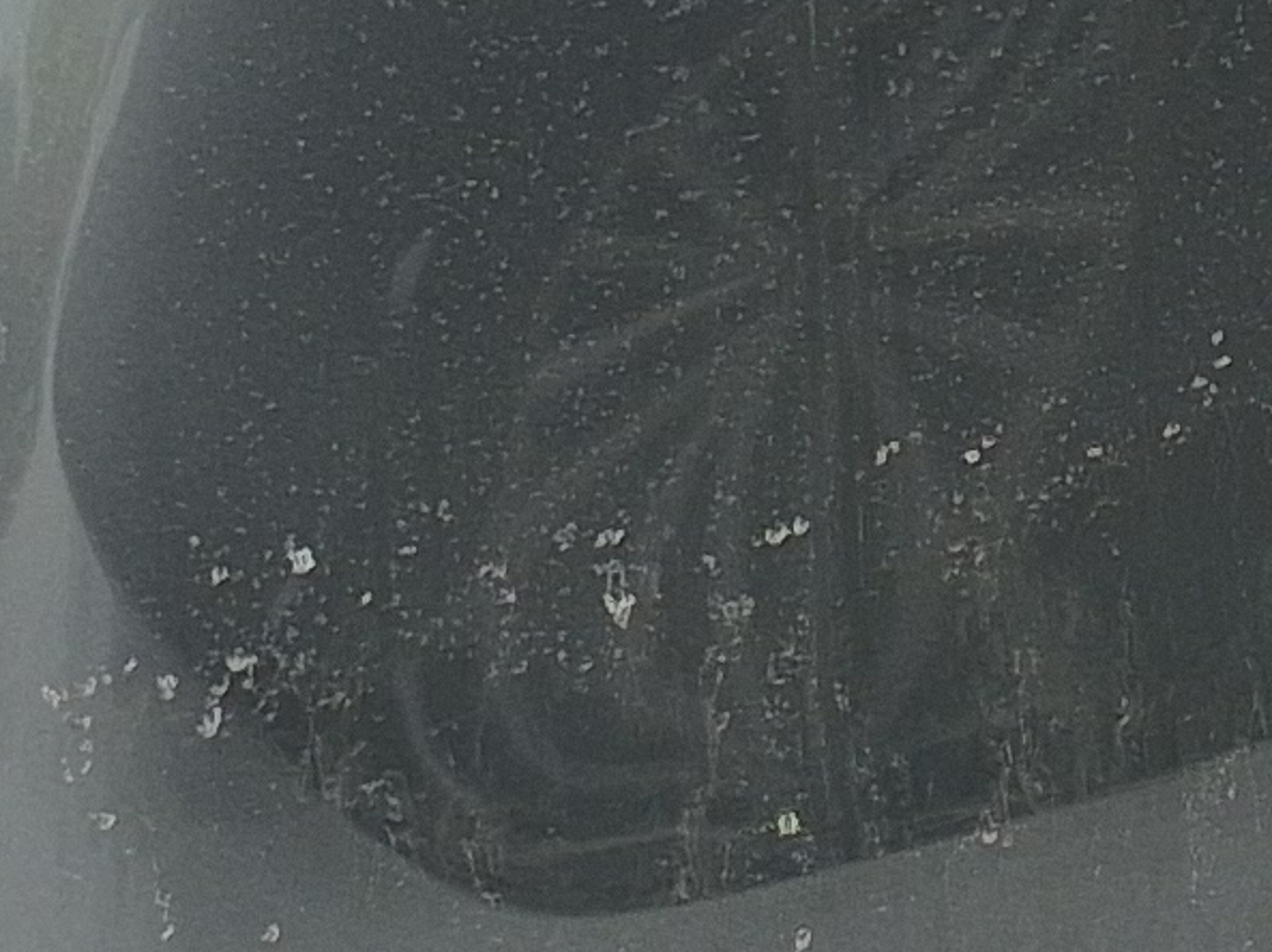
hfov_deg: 11.0
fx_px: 6574
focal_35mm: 179
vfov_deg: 8.1
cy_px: -504
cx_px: 753
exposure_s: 1/648
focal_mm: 3.98
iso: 25
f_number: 1.8
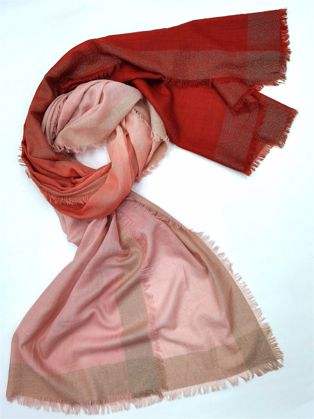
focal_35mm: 27
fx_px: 326
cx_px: 157
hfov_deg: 51.4
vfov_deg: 65.3
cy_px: 210
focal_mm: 6.71
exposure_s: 1/343
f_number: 1.9
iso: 50
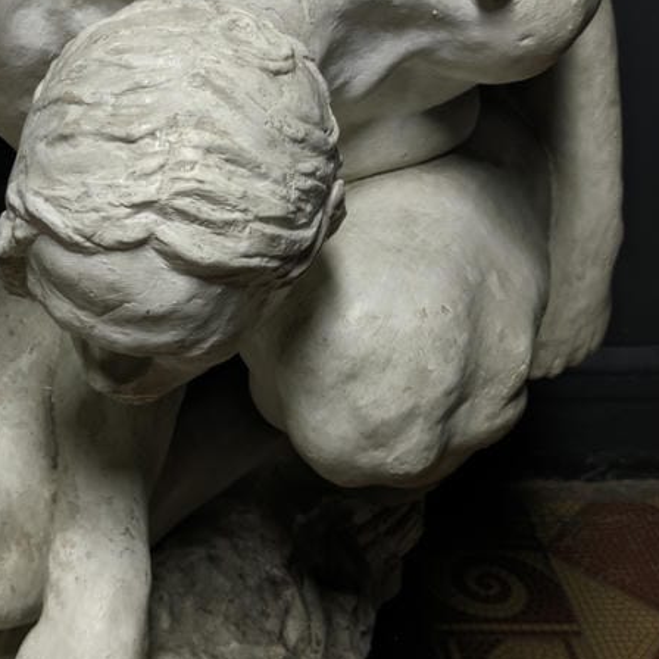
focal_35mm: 71
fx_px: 1529
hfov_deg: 22.9
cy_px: 219
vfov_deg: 24.2
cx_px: -60
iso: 452
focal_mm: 5.43
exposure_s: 1/33.3
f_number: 1.89
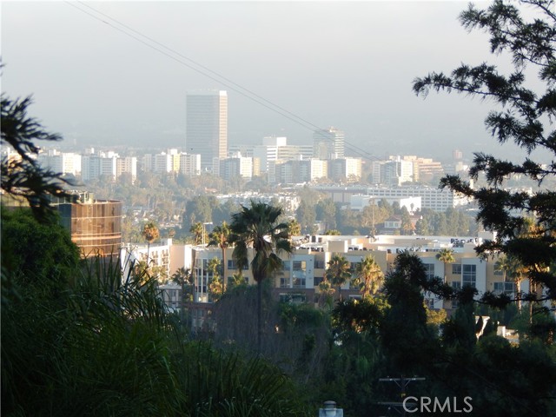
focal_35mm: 232
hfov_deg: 8.5
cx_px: 278
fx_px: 3726
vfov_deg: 6.4
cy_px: 208
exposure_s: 1/100
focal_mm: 41.7
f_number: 5.6
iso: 125
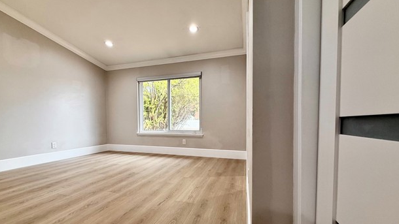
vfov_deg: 66.8
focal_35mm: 16
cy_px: 127
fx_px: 169
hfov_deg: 99.4
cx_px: 196
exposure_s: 1/120
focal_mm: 2.22
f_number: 2.2
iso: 160
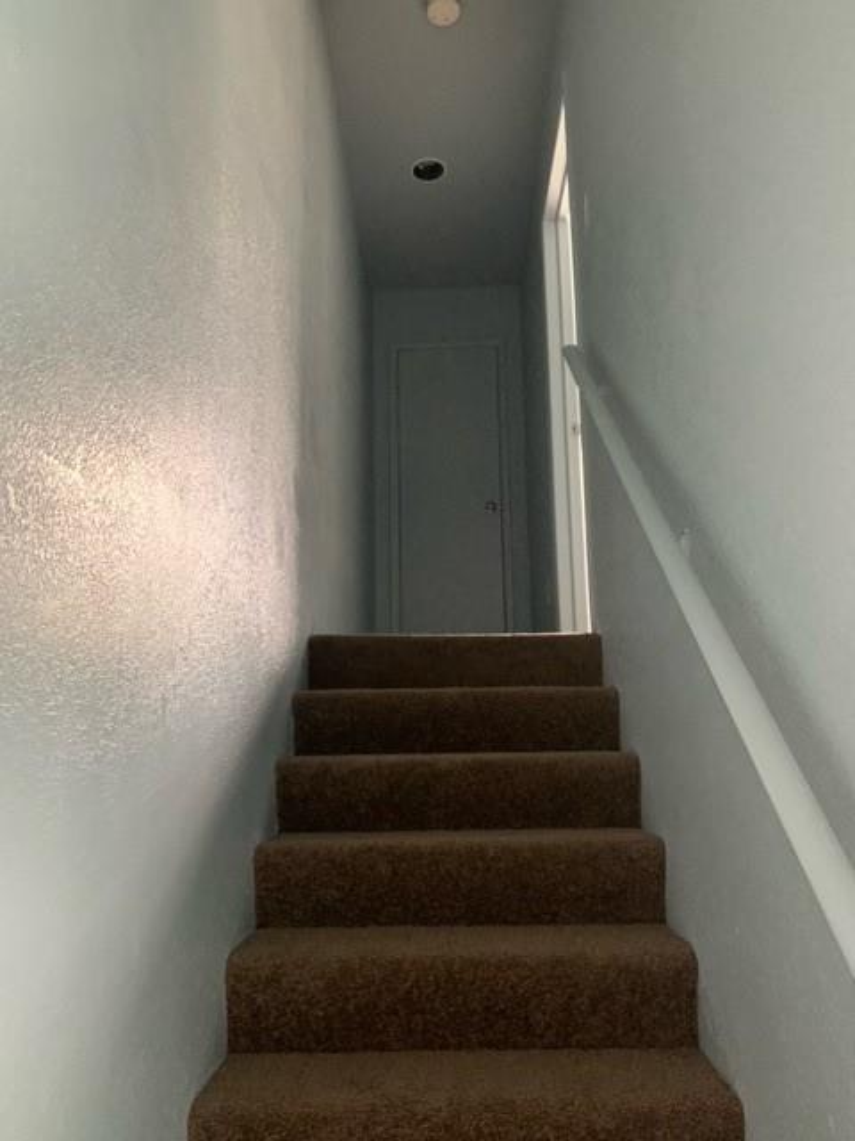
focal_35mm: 26
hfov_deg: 53.1
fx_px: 856
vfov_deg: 67.3
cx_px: 428
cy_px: 570
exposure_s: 1/30
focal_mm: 4.25
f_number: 1.8
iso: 500
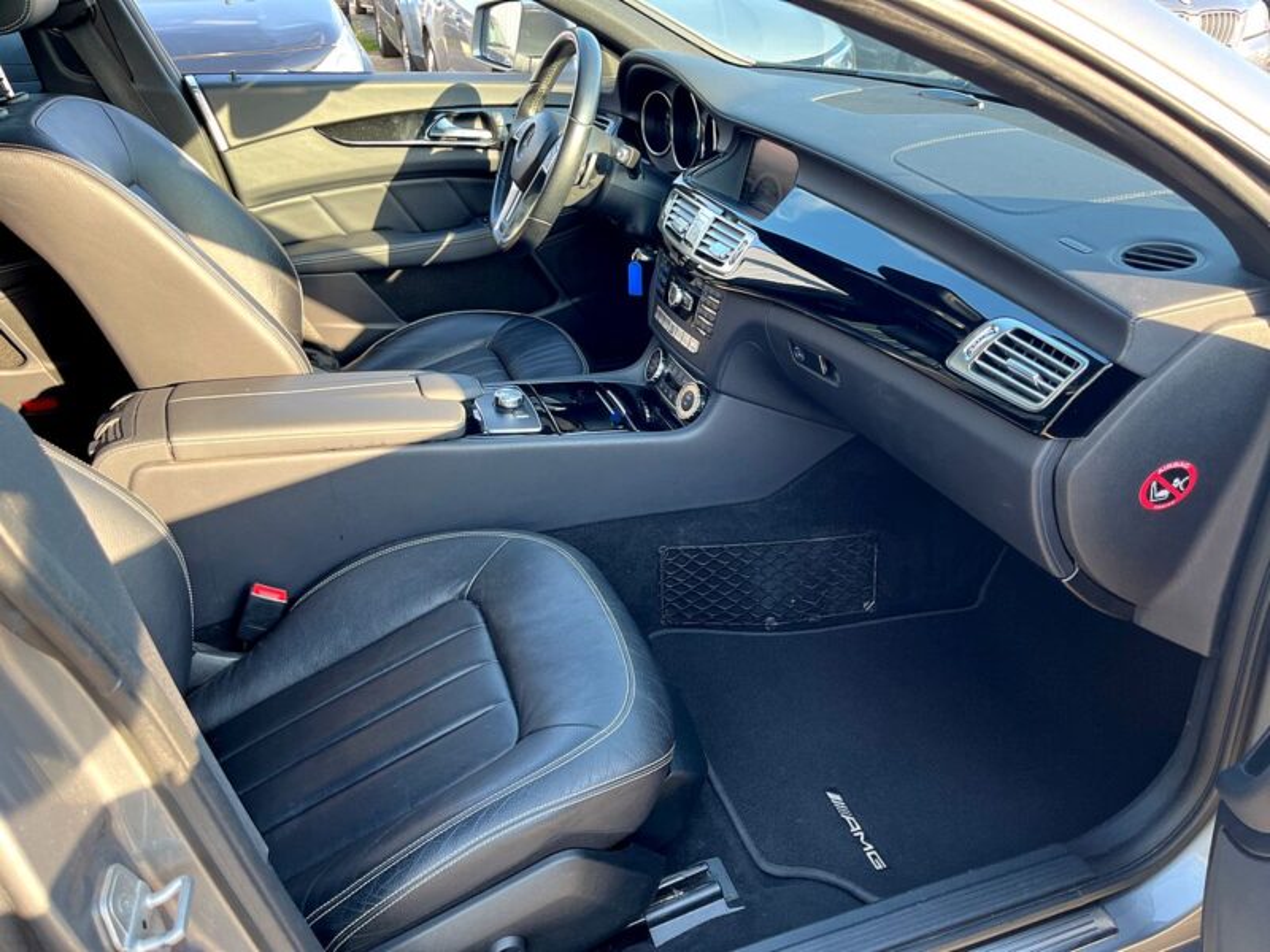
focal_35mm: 26
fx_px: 954
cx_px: 635
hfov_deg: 67.3
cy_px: 476
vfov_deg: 53.1
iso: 50
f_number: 1.6
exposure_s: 1/121
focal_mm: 5.1
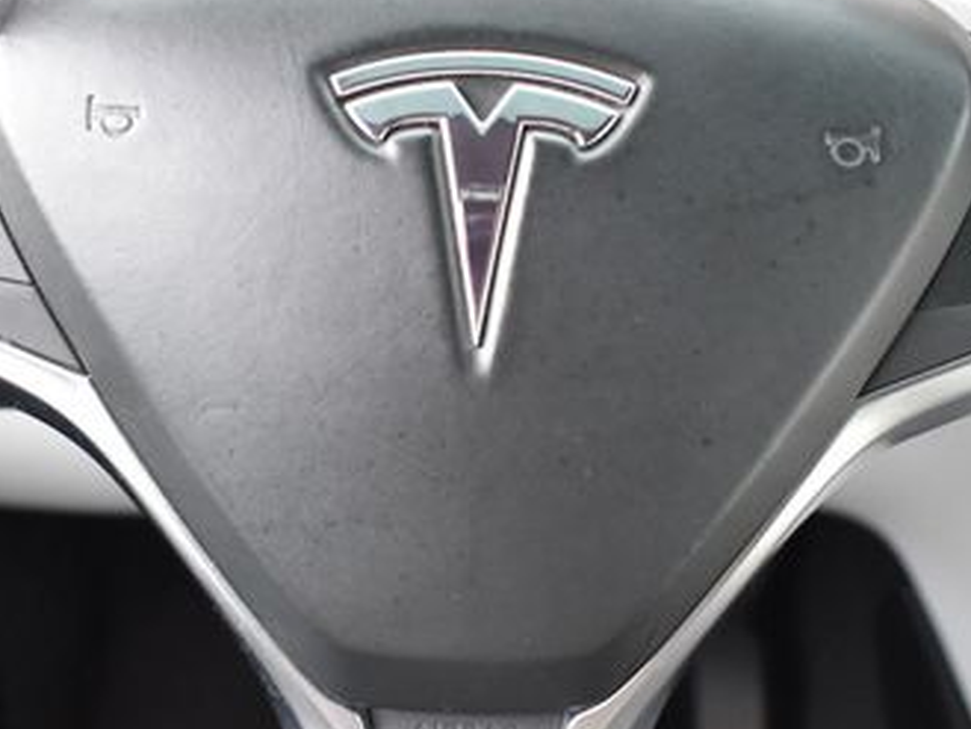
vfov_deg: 24.9
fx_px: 1654
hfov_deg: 32.7
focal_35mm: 59
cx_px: 516
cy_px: 393
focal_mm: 21
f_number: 3.8
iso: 1400
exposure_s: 1/60
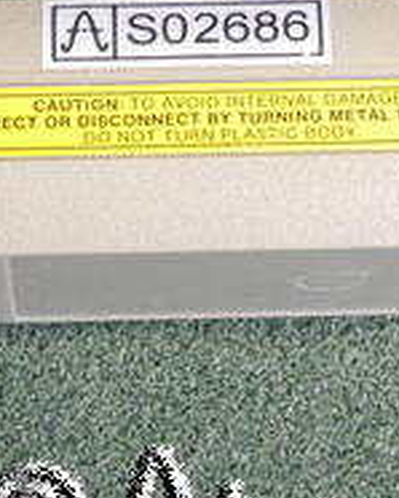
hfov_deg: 5.4
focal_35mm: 289
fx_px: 4262
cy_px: 195
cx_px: 94
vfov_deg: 6.7
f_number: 14
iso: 400
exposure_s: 1.3
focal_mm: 69
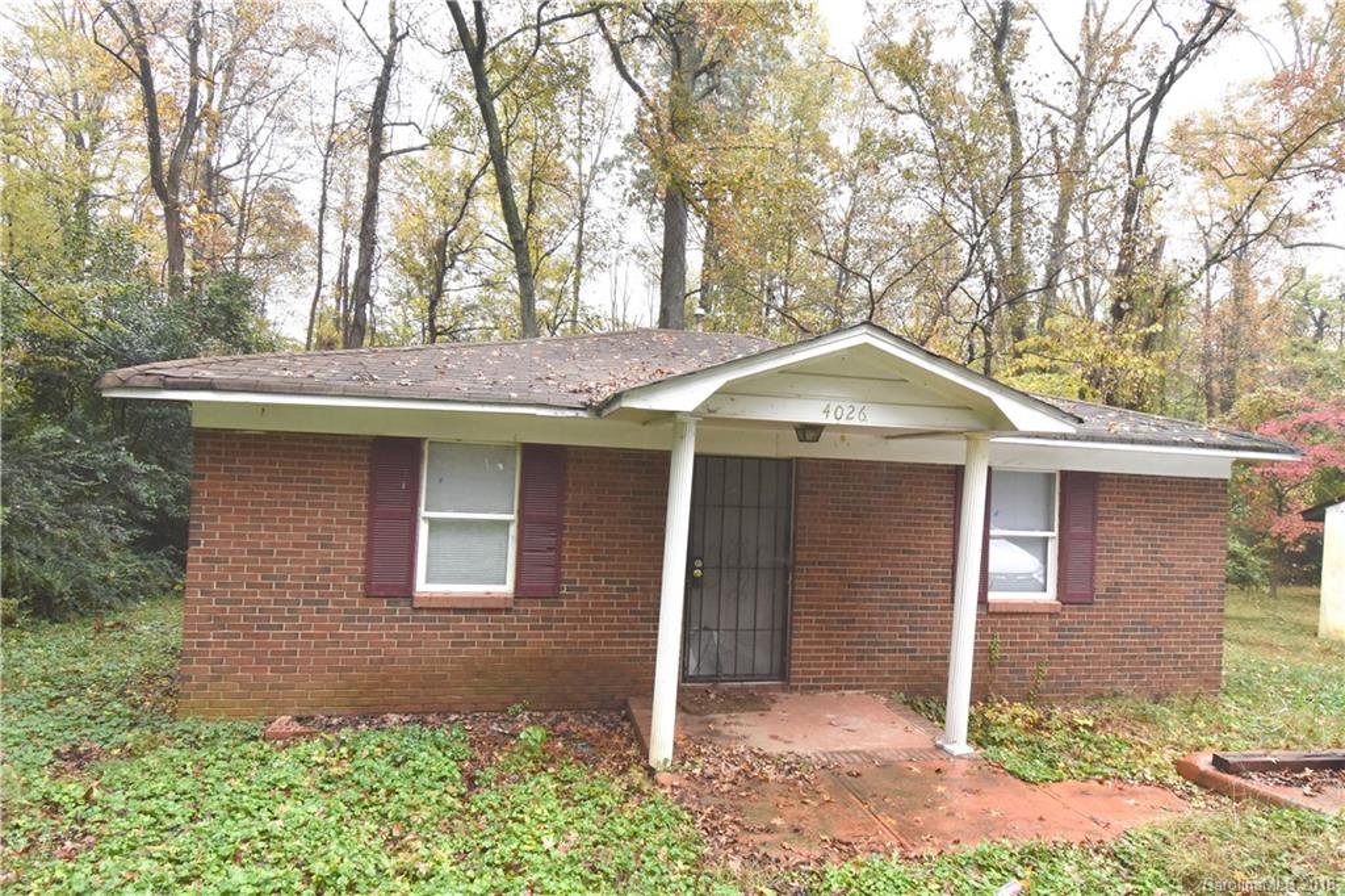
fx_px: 728
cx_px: 672
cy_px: 448
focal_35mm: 20
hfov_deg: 85.4
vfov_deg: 63.2
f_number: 8
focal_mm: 13
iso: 800
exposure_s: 1/250
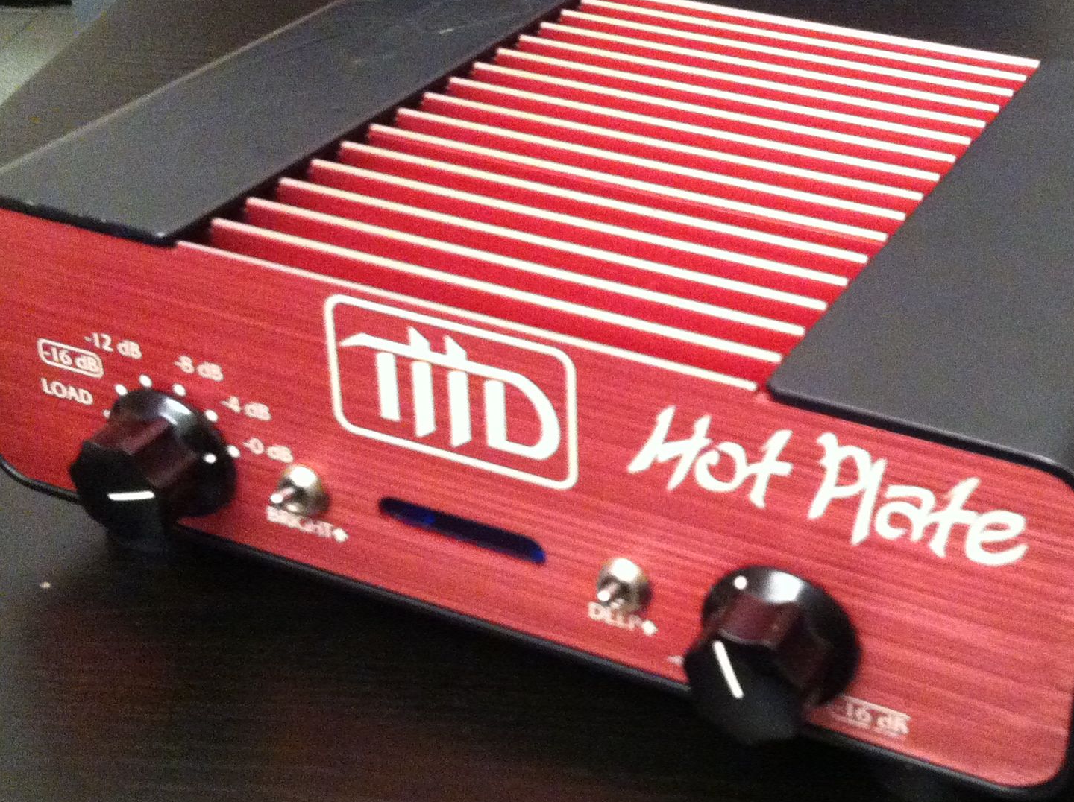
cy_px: 338
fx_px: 1952
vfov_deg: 23.2
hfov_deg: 30.5
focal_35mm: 63
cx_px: 727
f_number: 2.8
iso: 640
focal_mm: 3.85
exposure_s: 1/15
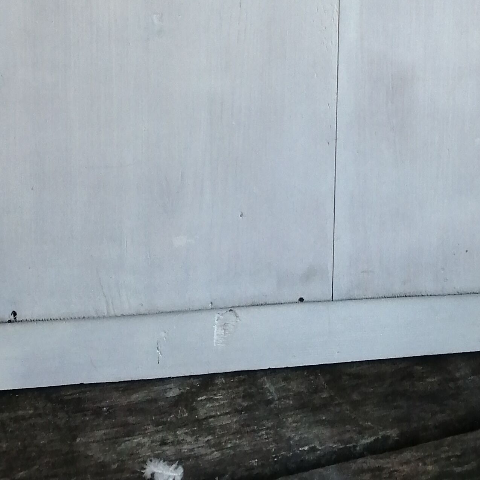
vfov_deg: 19.6
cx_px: 304
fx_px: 1177
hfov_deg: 23.0
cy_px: -273
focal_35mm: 75
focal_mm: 3.46
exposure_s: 1/33.3
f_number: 1.8
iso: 80
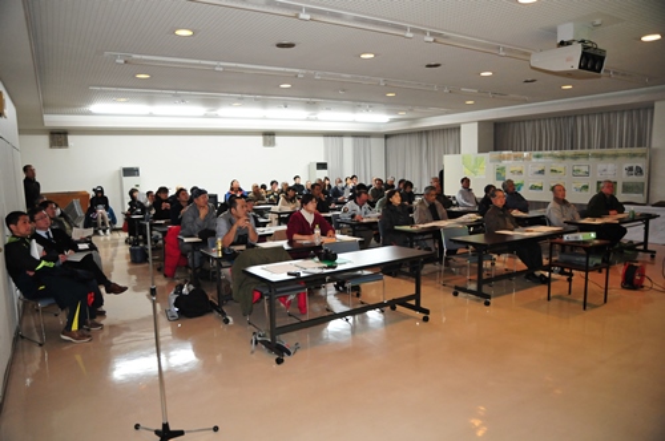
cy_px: 220
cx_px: 332
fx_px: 443
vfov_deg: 53.0
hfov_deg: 73.8
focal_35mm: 24
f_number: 3.5
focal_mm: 16
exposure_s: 1/40
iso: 1250
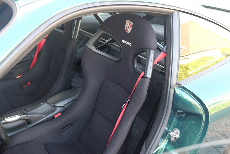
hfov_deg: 50.7
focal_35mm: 38
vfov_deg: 35.1
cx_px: 115
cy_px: 77
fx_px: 243
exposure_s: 1/60
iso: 640
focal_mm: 25.4
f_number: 3.2
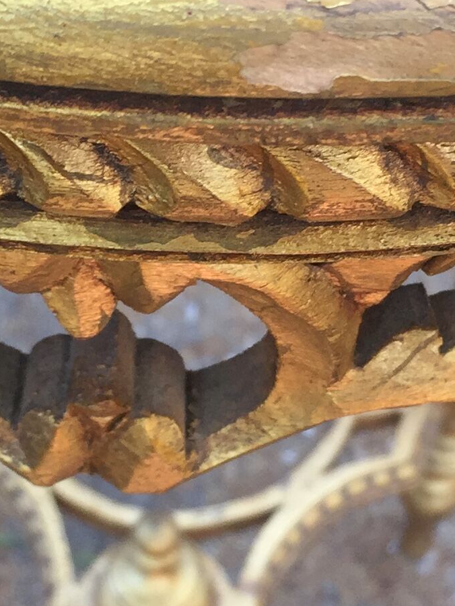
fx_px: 1840
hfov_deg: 14.1
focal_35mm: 105
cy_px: 352
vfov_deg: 18.7
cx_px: 262
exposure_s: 1/100
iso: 50
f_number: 2.2
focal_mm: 4.15
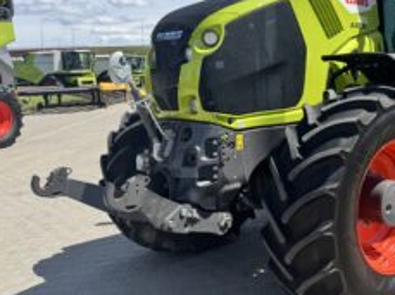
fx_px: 479
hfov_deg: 42.2
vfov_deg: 33.8
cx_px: 335
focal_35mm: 42
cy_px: 90
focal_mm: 6.76
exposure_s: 1/3597
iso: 80
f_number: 1.78
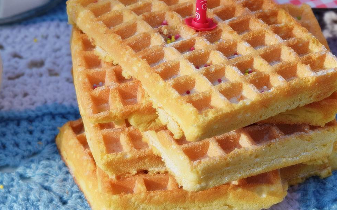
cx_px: 164
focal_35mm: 138
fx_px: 1266
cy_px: 58
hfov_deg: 15.2
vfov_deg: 9.5
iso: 220
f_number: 8
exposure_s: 1/250
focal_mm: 55
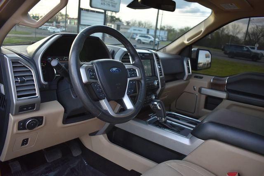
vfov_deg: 48.0
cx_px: 132
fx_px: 198
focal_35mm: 27
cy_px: 88
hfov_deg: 67.4
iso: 800
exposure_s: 1/200
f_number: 3.5
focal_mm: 18
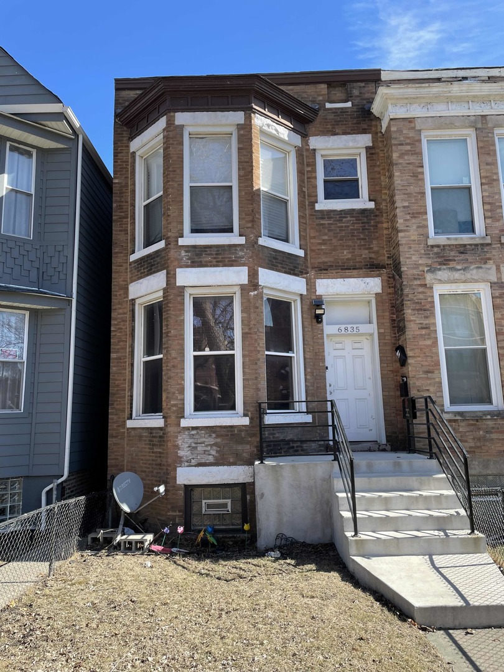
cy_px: 336
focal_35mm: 26
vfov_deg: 67.3
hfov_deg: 53.1
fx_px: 505
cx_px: 252
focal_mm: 4.2
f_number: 1.6
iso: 32
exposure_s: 1/988
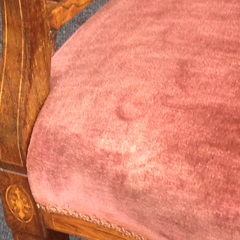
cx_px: 359
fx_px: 1404
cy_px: 46
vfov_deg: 9.7
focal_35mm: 179
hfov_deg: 9.5
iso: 50
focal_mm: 4.28
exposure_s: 1/135
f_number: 2.4
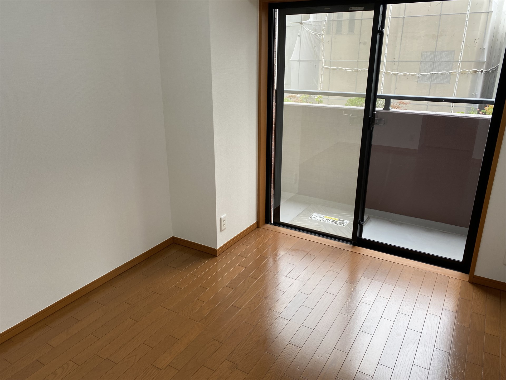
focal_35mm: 26
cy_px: 190
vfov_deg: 53.1
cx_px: 253
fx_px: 380
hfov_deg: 67.3
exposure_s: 1/122
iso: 50
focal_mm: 4.25
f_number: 1.8
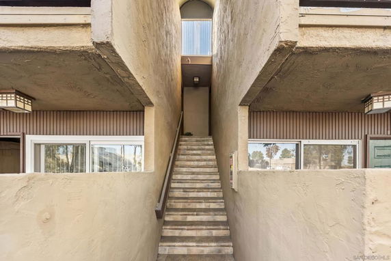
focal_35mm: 16
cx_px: 196
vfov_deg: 73.8
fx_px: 174
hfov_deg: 96.7
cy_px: 130
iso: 500
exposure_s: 1/13
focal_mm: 16
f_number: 8
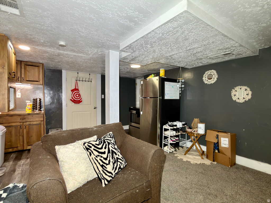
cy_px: 102
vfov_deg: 74.7
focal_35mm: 17
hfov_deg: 91.0
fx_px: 133
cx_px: 136
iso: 64
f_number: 2.2
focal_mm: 2.22
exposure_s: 1/30
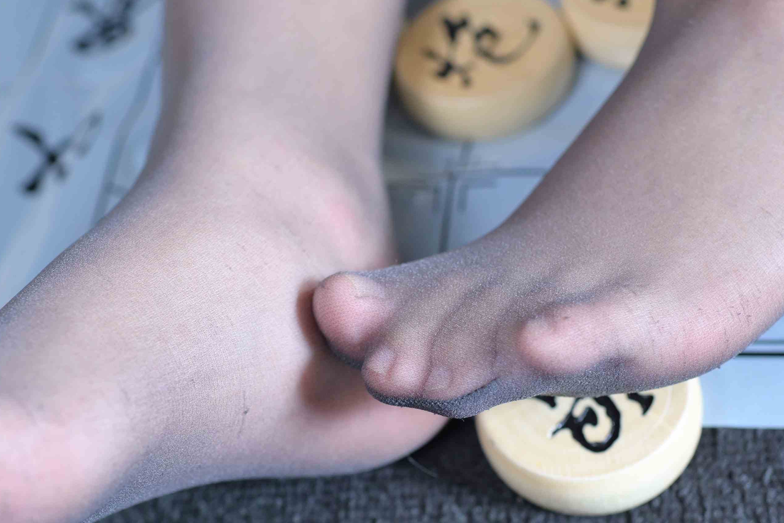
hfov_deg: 31.8
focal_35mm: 63
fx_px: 1372
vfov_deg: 21.5
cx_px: 294
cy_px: 331
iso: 800
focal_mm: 35
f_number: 4
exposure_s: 1/125
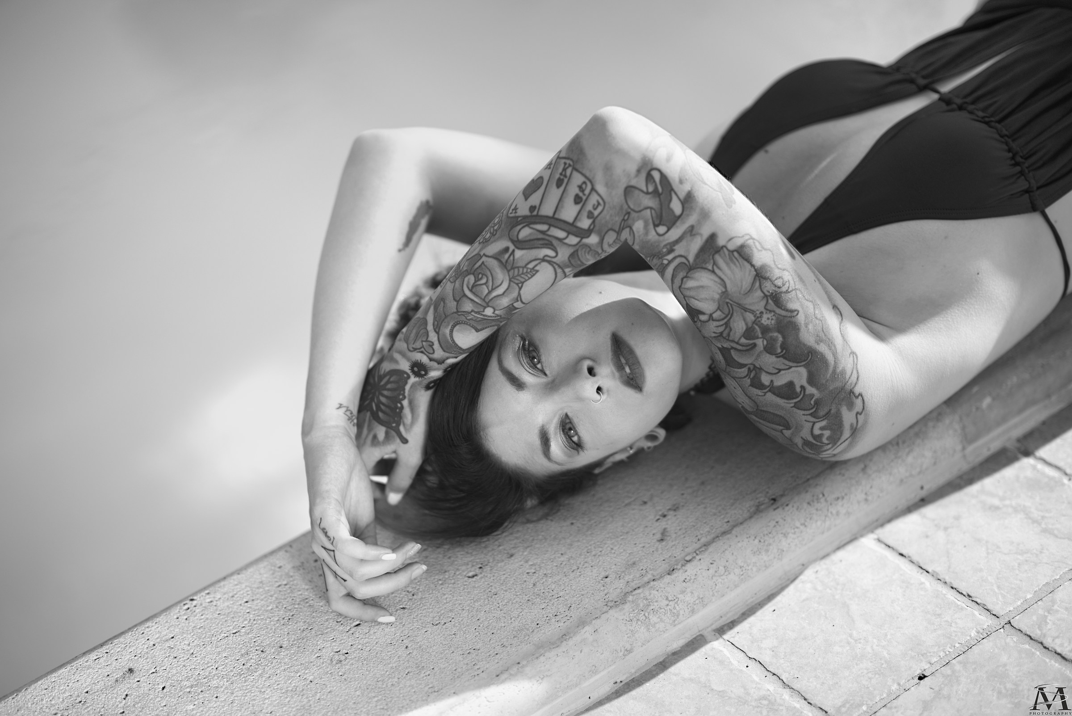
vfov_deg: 16.1
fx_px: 2532
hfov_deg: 23.9
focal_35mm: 85
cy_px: 358
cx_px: 536
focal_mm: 85
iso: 80
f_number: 1.4
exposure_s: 1/4000
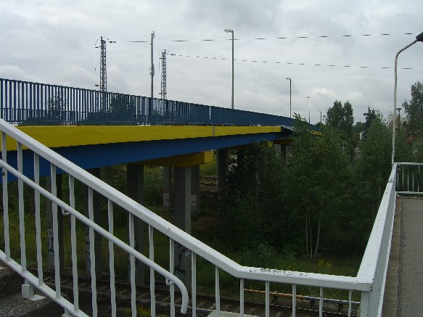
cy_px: 158
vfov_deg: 37.7
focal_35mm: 38
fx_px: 464
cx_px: 212
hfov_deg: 49.0
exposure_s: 1/160
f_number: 8
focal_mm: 7.9
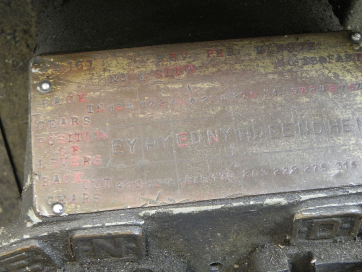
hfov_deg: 33.2
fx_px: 607
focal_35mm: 58
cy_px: 136
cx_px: 181
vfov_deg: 25.2
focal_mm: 10.3
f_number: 3.5
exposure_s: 1/6.1
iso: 400
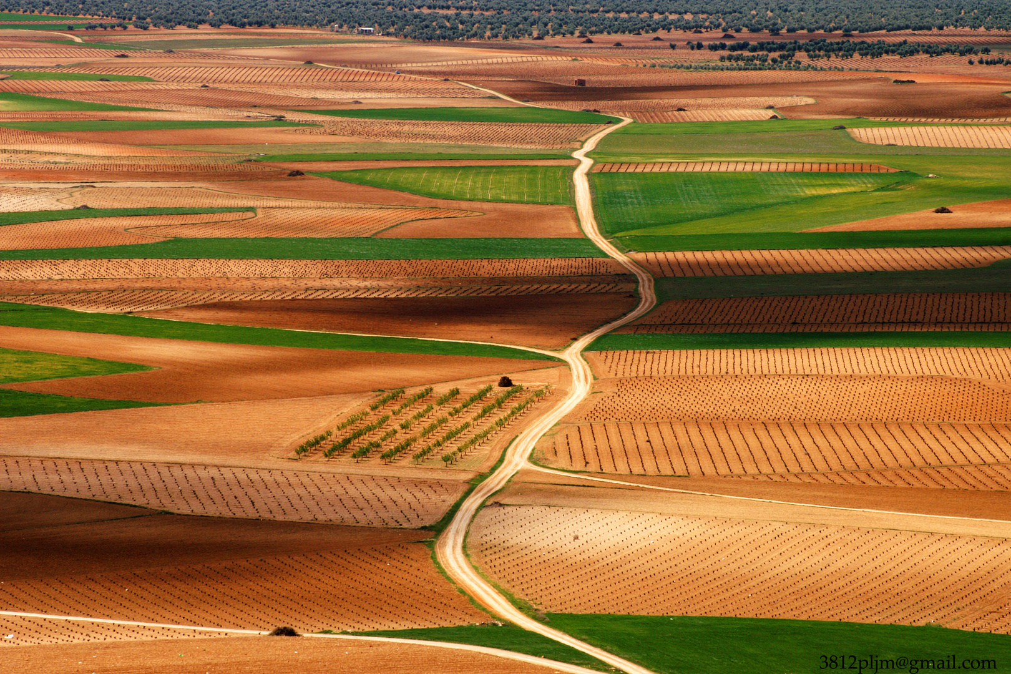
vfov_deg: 5.7
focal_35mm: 240
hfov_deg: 8.6
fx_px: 6739
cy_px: 337
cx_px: 506
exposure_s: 1/250
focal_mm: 160
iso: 400
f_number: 18
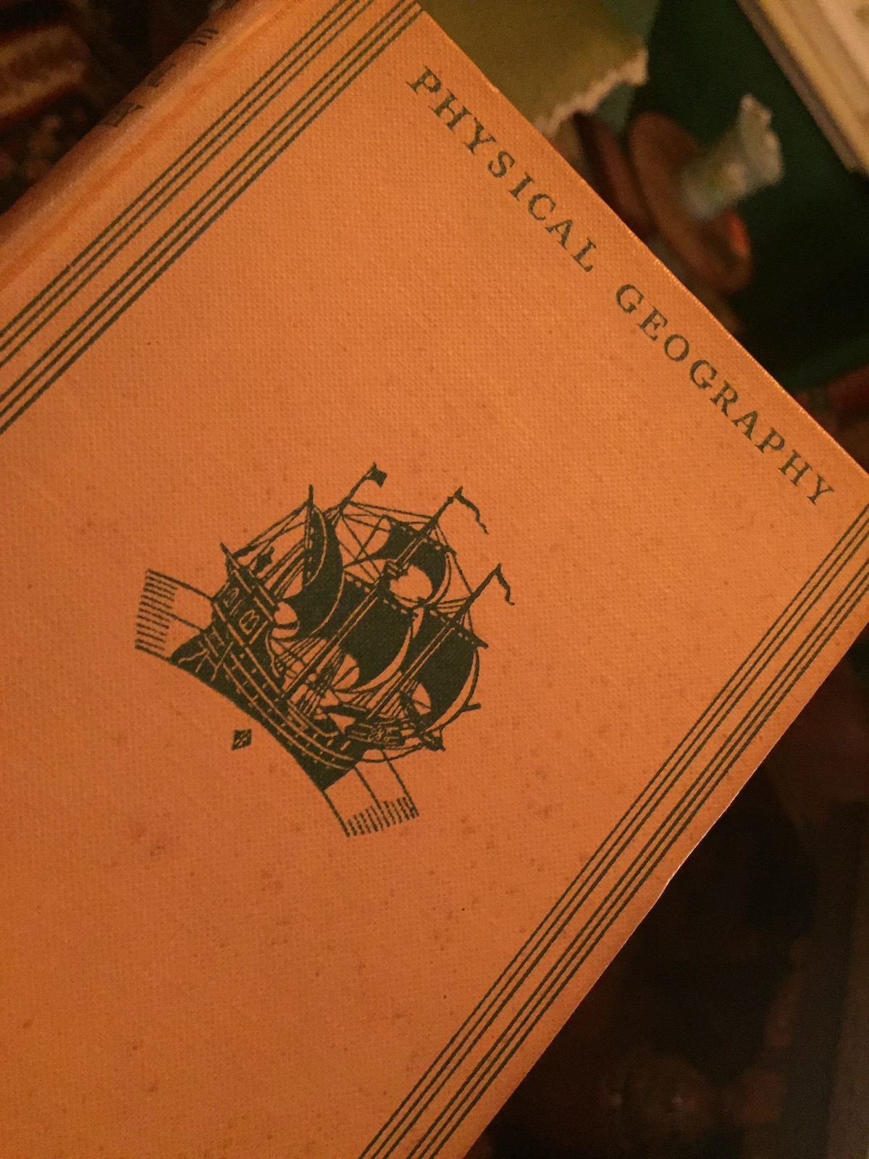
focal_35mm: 29
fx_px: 971
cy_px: 580
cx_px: 434
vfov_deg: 61.7
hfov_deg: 48.2
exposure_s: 1/17
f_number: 2.2
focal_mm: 4.15
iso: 640
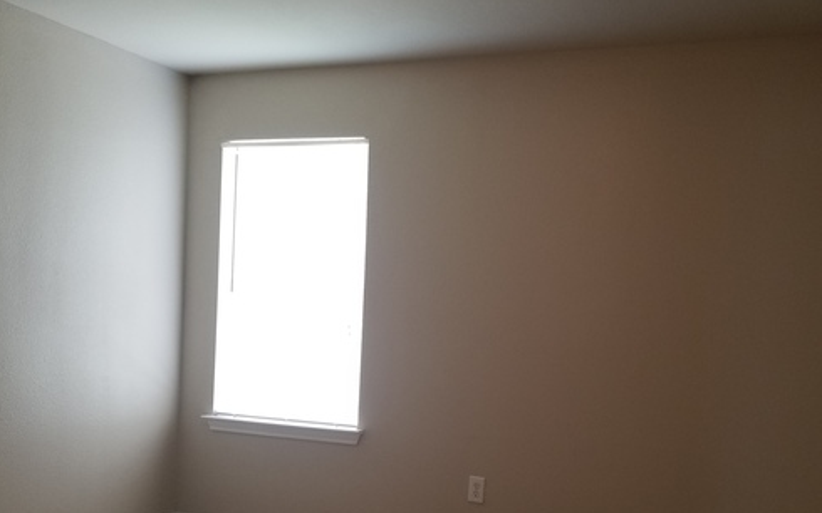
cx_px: 527
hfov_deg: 53.3
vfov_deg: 35.0
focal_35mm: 36
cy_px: 345
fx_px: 806
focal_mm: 4.25
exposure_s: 1/60
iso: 125
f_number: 1.7
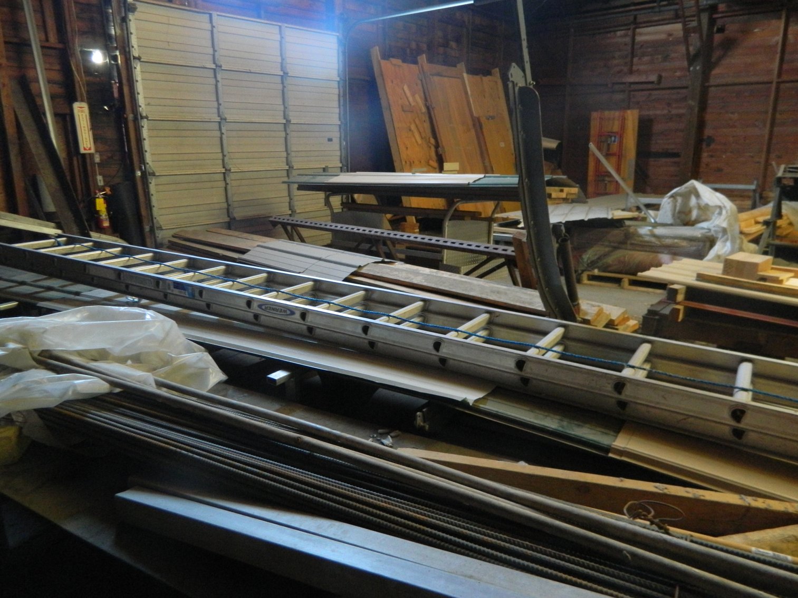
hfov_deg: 69.4
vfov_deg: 54.9
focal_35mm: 25
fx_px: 576
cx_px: 399
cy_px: 299
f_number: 3.1
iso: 400
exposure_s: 1/6
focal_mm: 4.5
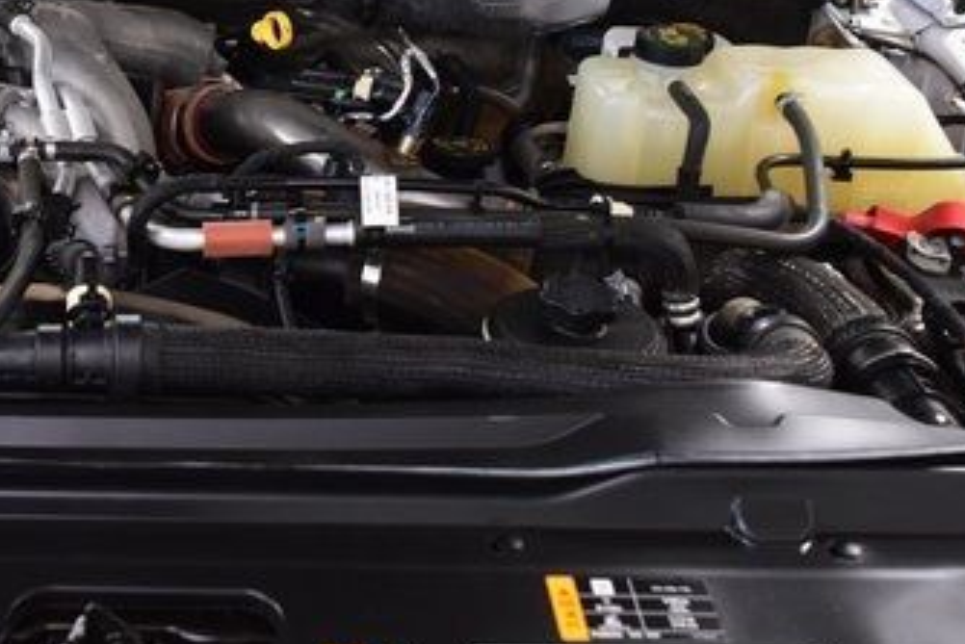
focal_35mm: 69
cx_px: 81
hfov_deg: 28.0
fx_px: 1850
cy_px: 123
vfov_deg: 19.5
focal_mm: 24
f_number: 3.5
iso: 1600
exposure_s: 1/60
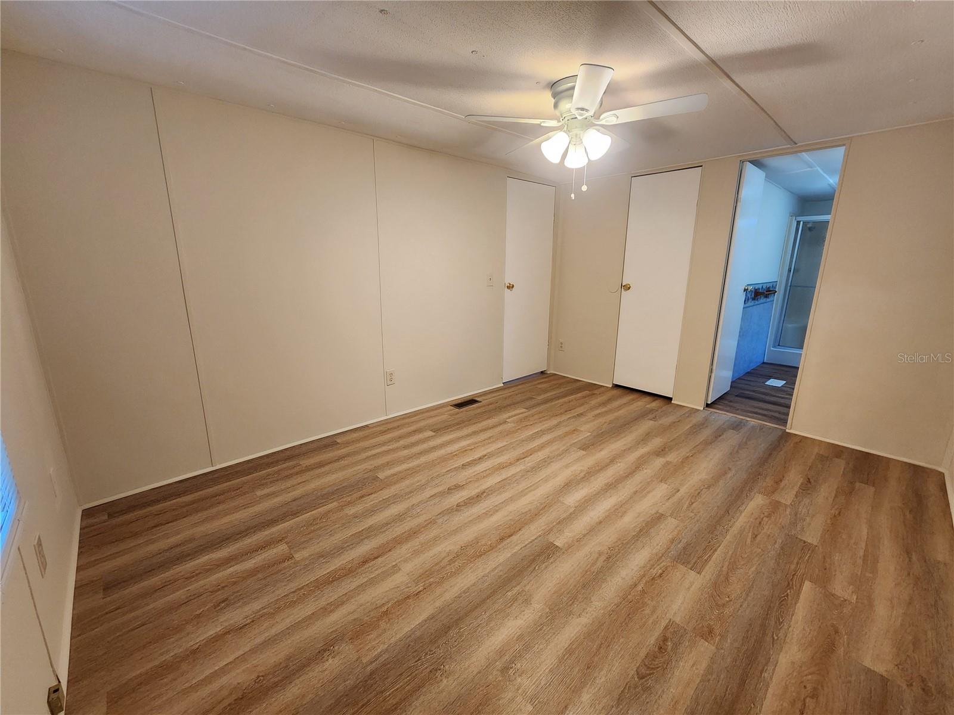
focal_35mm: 13
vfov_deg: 89.9
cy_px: 358
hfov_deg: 106.2
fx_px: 358
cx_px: 477
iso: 320
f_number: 2.2
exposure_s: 1/60
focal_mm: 2.2
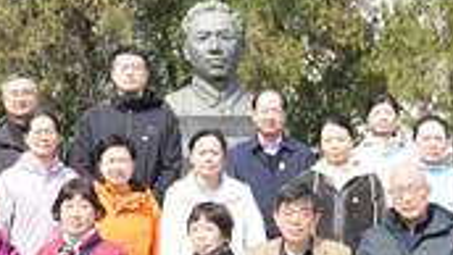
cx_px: 208
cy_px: 113
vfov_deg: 12.8
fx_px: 1142
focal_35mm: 95
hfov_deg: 22.4
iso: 1600
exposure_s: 1/200
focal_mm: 26
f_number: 22
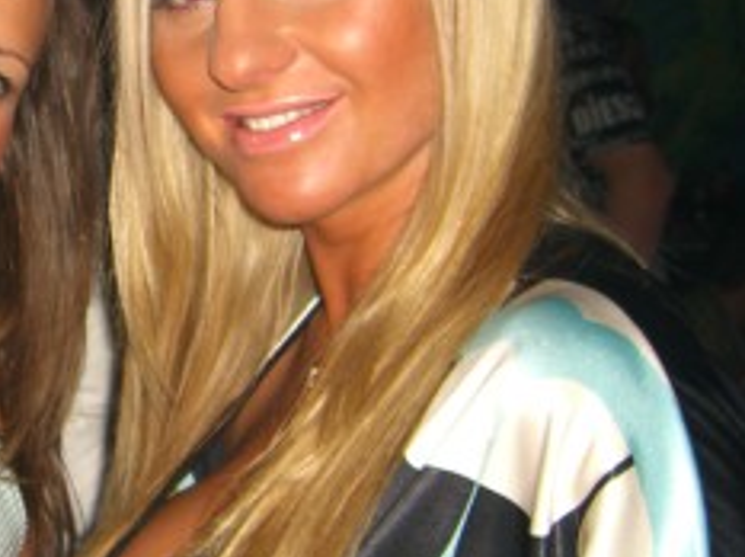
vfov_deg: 15.0
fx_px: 2106
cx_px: -96
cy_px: 221
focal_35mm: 98
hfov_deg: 19.2
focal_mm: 7.9
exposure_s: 1/60
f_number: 2.8
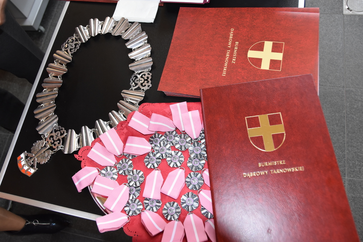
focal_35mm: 30
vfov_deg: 43.6
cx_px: 182
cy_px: 121
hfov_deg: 61.9
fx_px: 302
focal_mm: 20
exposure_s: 1/60
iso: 800
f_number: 4
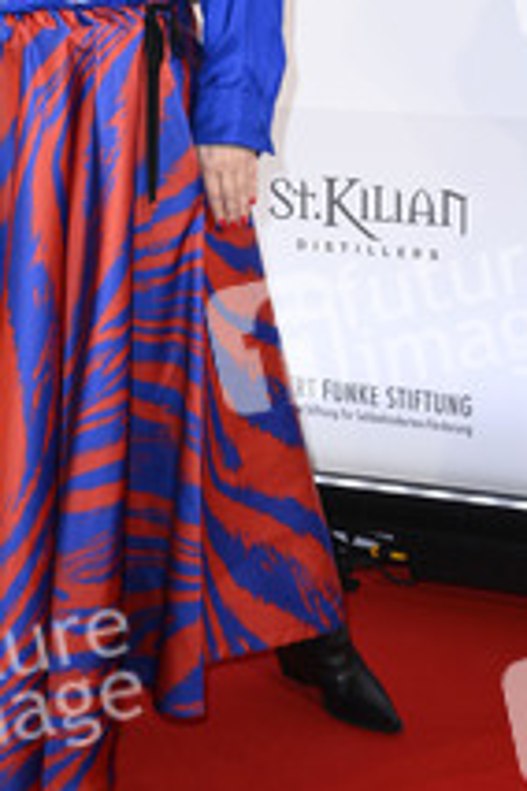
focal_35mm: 90
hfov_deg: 15.0
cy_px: 141
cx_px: 59
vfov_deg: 22.3
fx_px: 1976
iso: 1250
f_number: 5.6
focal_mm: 48
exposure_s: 1/250
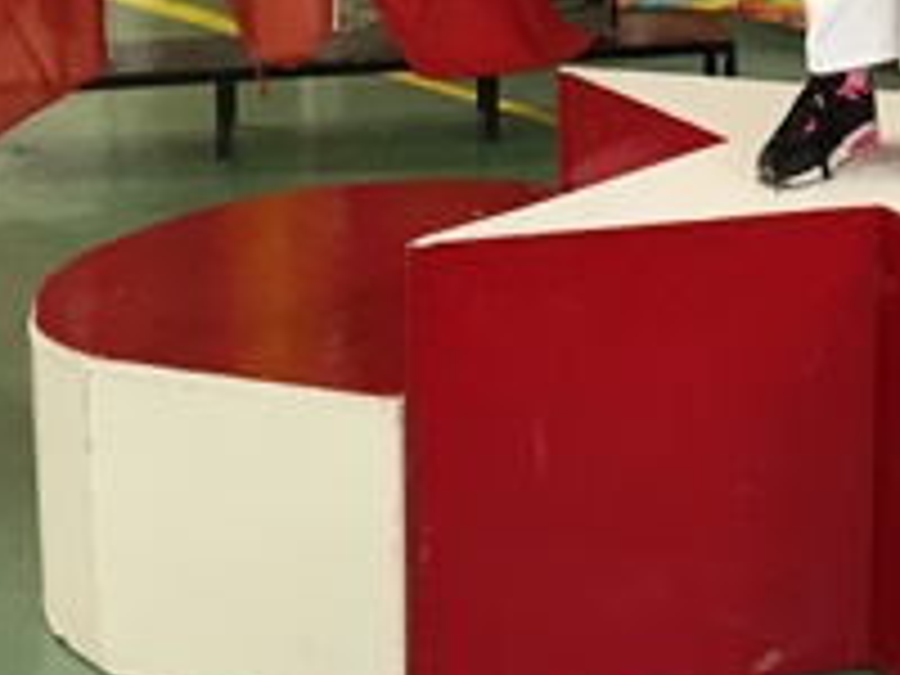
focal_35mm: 93
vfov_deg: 15.1
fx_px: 2418
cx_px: 1053
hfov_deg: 19.9
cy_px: -230
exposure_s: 1/33
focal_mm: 4.15
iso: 80
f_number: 2.2
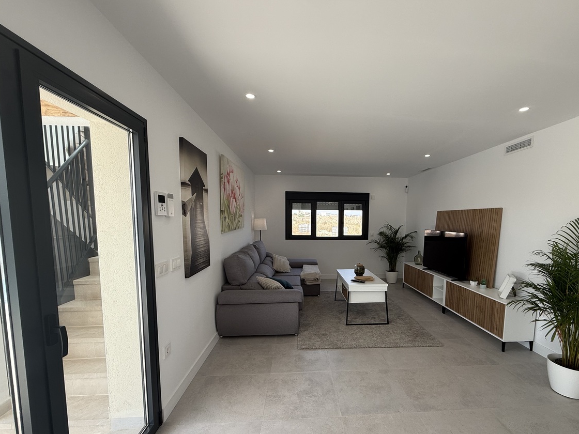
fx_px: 268
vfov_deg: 77.8
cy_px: 243
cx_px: 322
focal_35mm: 16
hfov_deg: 94.1
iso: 64
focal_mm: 2.22
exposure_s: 1/279
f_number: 2.2
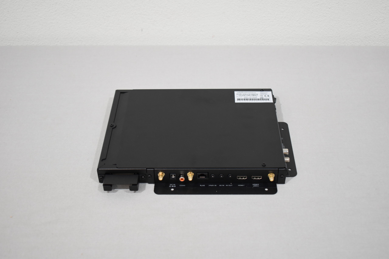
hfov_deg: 41.1
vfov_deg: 28.1
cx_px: 194
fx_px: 519
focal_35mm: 48
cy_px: 130
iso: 800
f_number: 4.5
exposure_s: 1/160
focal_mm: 32
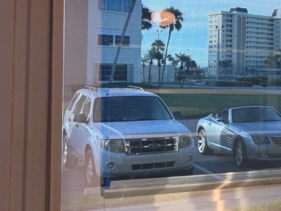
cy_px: 57
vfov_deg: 22.7
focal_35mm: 64
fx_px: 520
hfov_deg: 27.6
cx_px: 312
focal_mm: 6.76
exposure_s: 1/174
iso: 80
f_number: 1.78
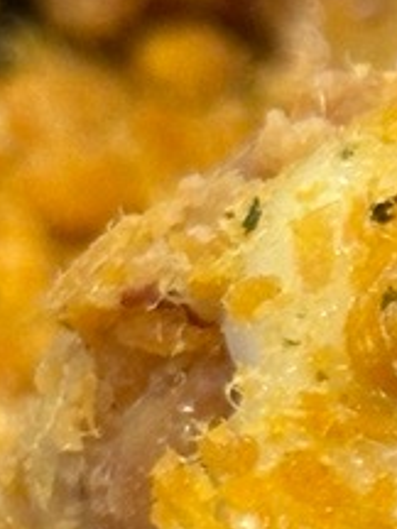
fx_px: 4893
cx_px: 882
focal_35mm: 320
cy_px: 651
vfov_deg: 6.2
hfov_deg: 4.6
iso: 100
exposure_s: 1/50
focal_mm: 6.86
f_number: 1.78
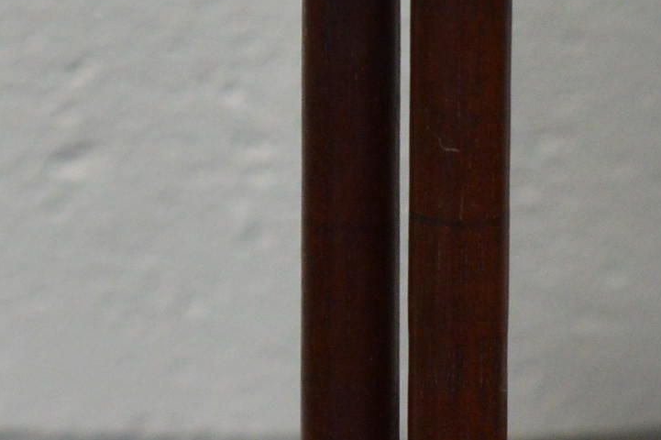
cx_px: 438
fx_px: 6315
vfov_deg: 4.0
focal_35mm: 344
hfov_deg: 6.0
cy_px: 776
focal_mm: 55
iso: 800
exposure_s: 1/50
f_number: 5.6
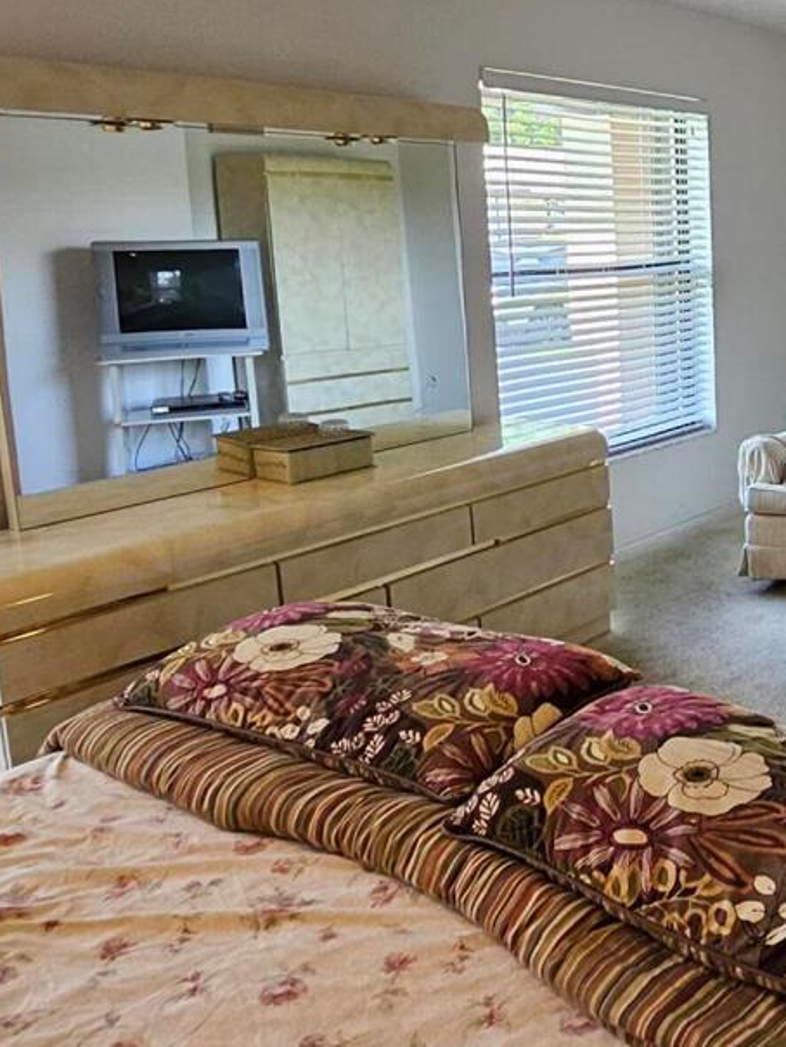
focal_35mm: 33
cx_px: 841
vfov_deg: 54.9
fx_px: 999
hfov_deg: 36.9
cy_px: 410
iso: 160
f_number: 2.2
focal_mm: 1.74
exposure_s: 1/60
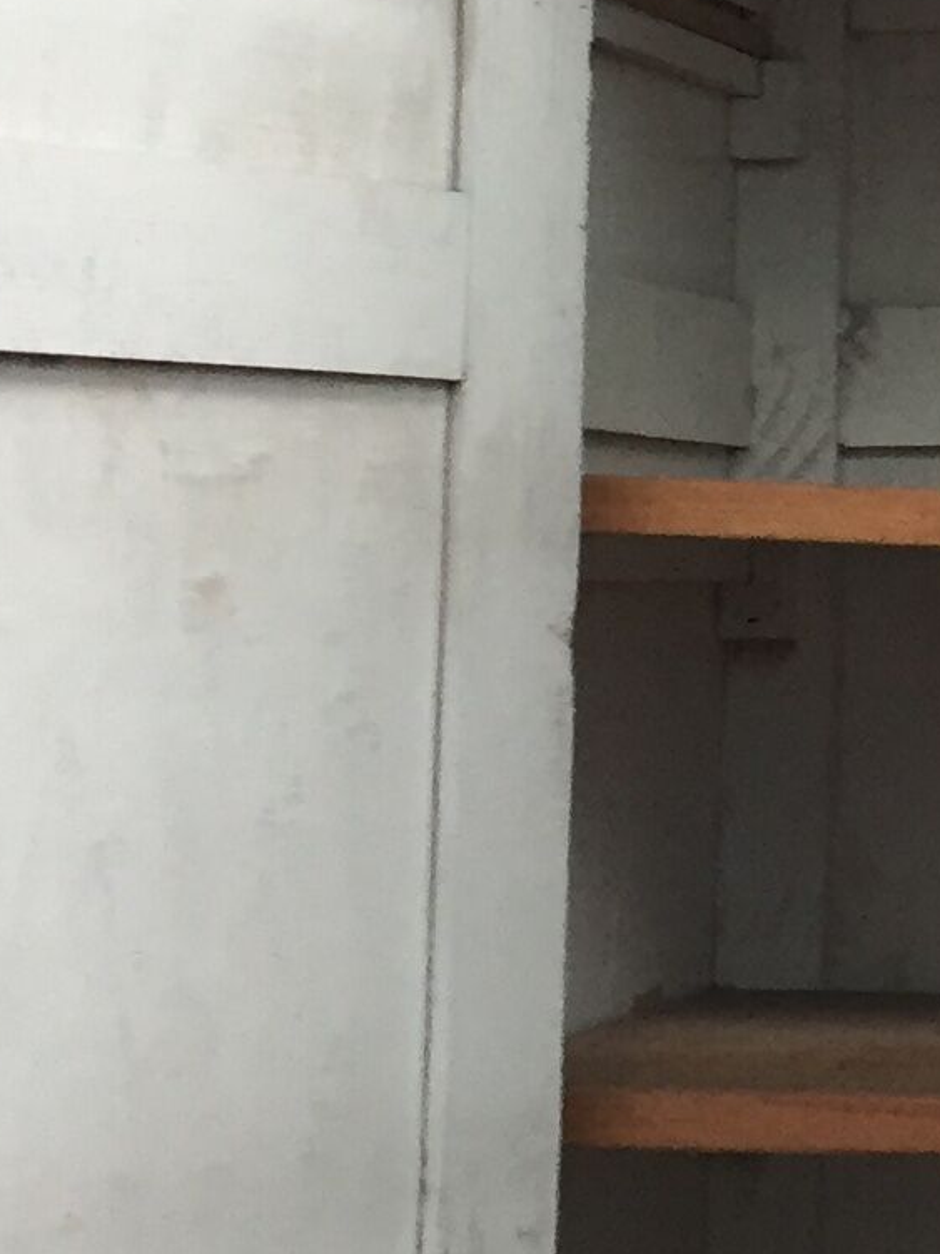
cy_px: 189
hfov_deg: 10.8
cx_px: 1832
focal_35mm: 126
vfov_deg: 15.5
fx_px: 4563
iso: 125
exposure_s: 1/33
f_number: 2.2
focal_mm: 4.15
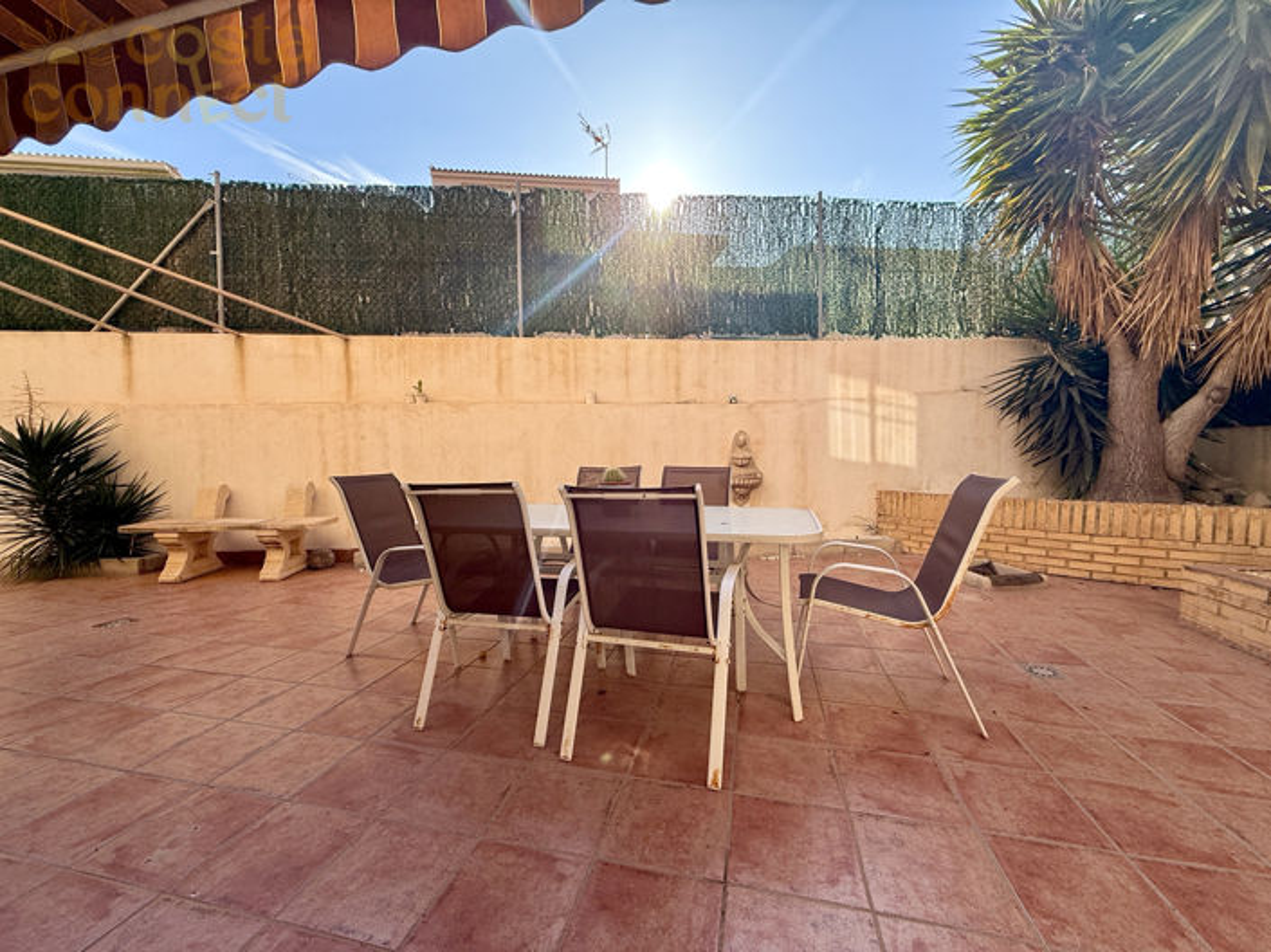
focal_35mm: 14
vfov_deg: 85.6
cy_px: 476
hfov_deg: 102.1
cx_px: 636
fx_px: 514
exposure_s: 1/1211
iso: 50
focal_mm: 2.22
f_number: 2.2
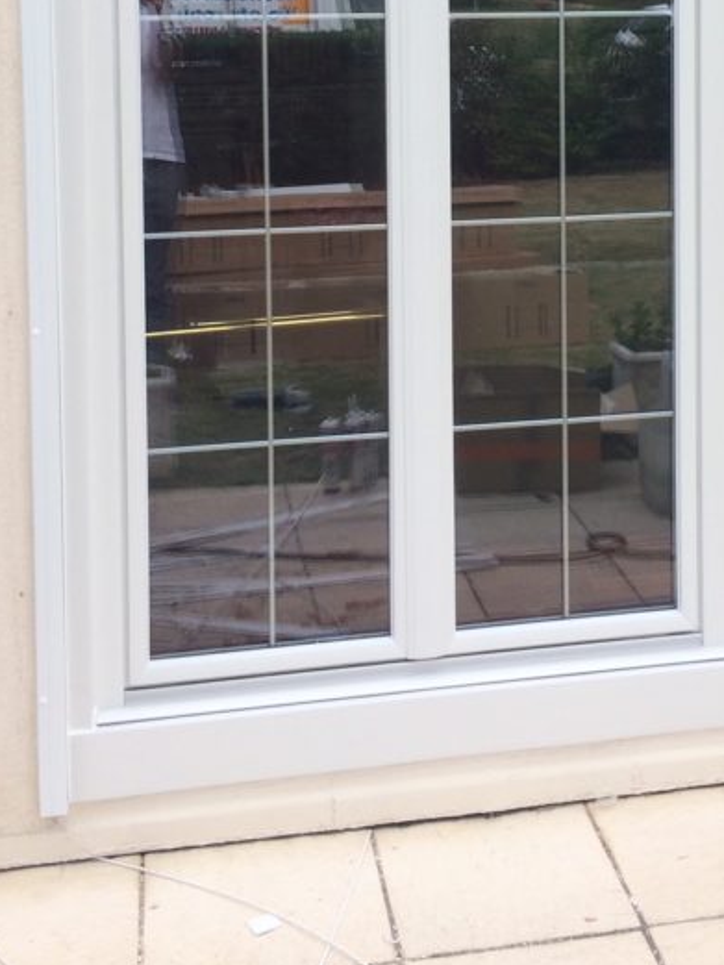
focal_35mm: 57
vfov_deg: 31.8
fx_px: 1589
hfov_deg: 25.4
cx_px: 526
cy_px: 54
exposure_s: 1/562
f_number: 2.2
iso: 32
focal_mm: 4.15
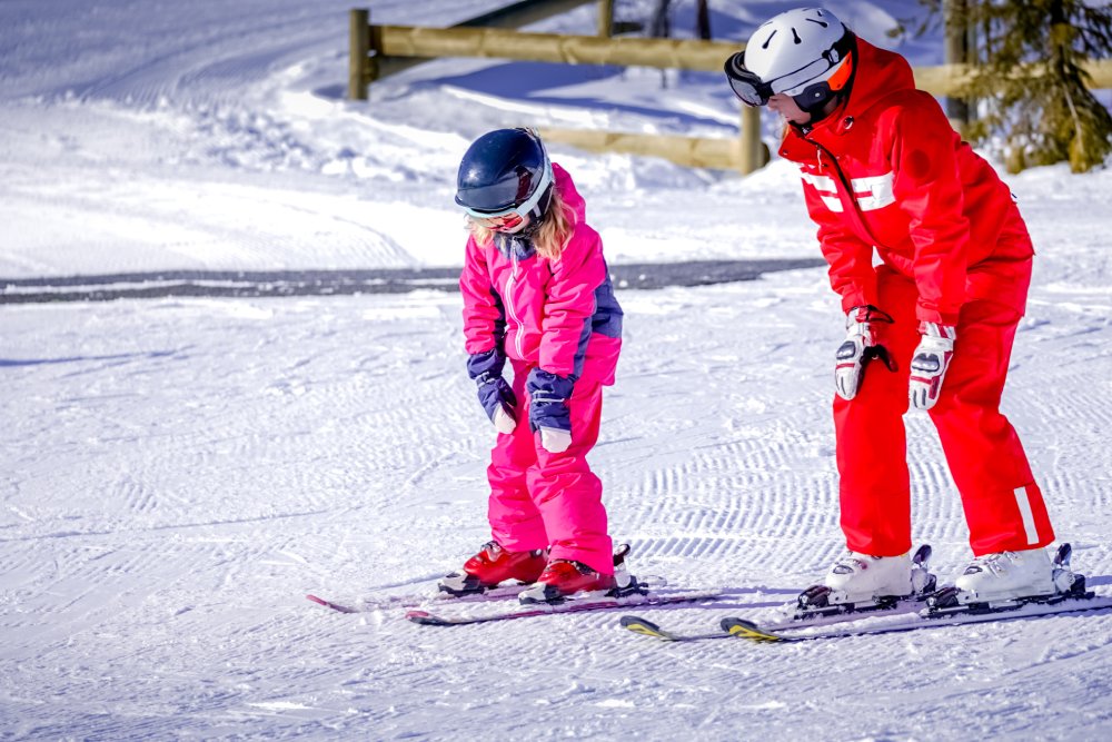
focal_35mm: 360
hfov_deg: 5.7
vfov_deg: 3.8
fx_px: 11121
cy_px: 371
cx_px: 556
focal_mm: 240
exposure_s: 1/320
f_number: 6.3
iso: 50
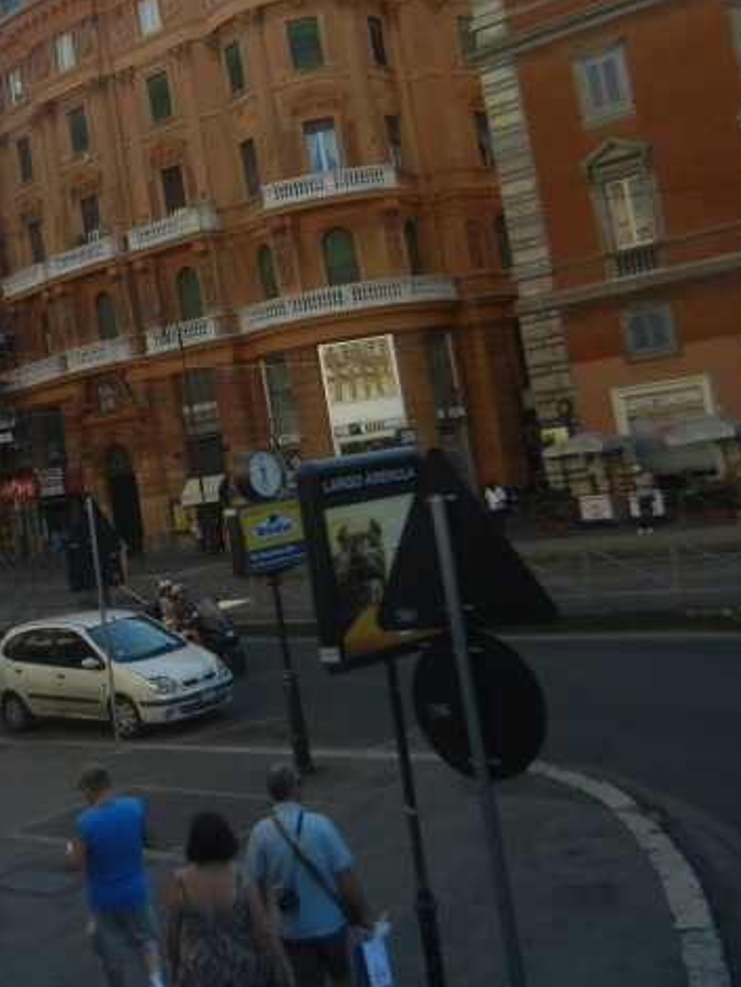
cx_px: 166
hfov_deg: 29.1
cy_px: 317
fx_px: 1397
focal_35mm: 49
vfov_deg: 38.4
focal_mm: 5.4
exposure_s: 1/240
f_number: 7
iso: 160
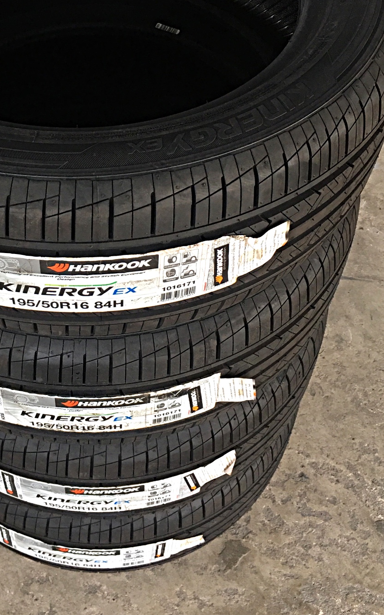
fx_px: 787
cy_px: 195
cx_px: 89
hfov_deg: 27.0
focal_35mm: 47
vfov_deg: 42.0
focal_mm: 4.15
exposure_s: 1/33
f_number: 2.2
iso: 50
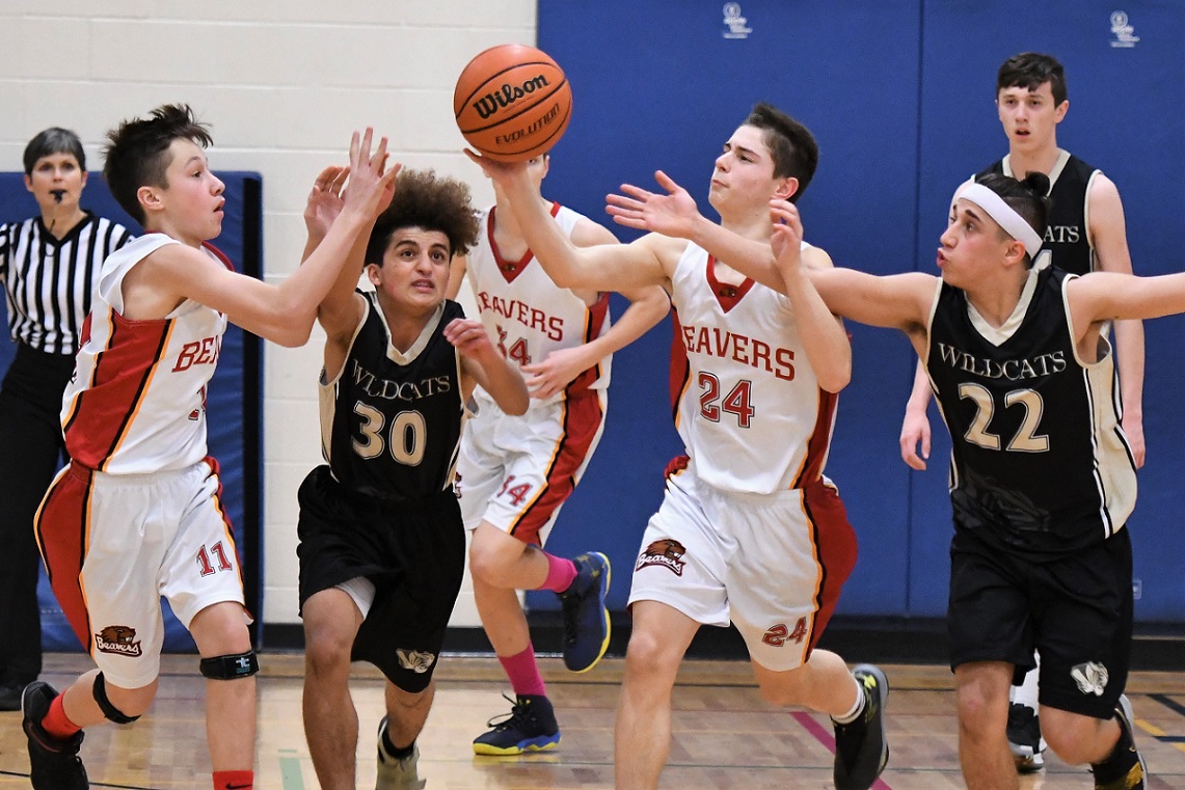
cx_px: 592
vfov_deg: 8.3
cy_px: 395
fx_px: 5432
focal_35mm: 165
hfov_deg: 12.5
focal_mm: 110
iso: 4000
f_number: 2.8
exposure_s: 1/500
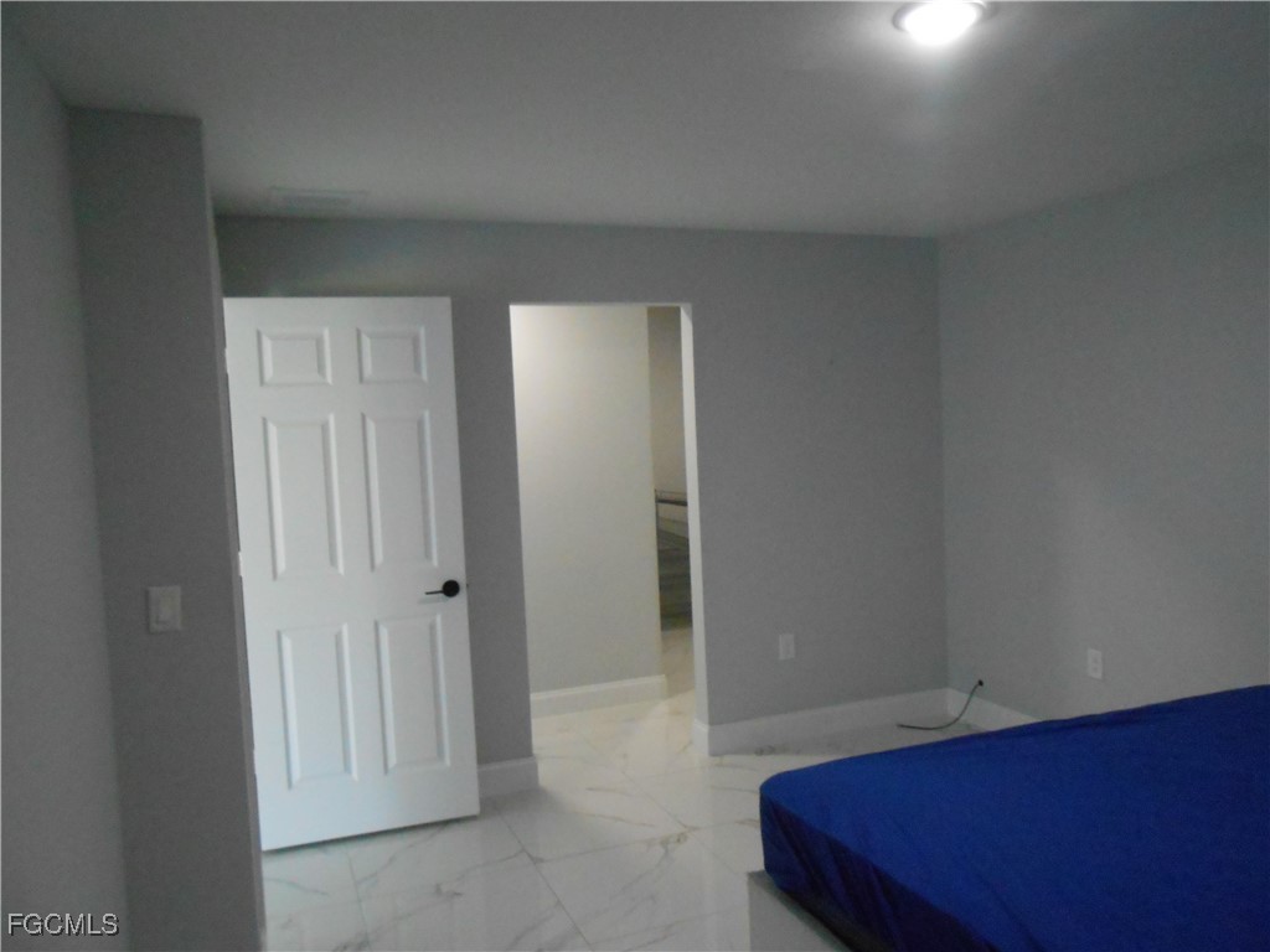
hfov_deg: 67.3
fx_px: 954
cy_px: 476
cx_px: 635
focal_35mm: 26
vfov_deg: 53.1
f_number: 3.5
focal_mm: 4.6
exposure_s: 1/80
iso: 800
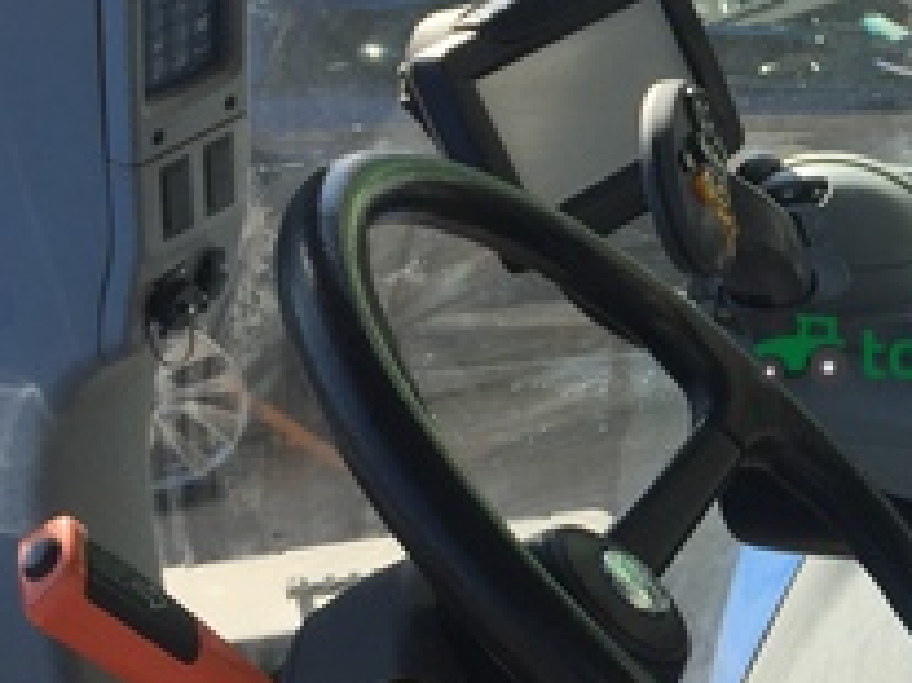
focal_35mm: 77
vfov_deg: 19.1
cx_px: 1086
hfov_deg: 23.3
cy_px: 353
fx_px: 2027
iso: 32
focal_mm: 4.15
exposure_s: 1/842
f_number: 2.2
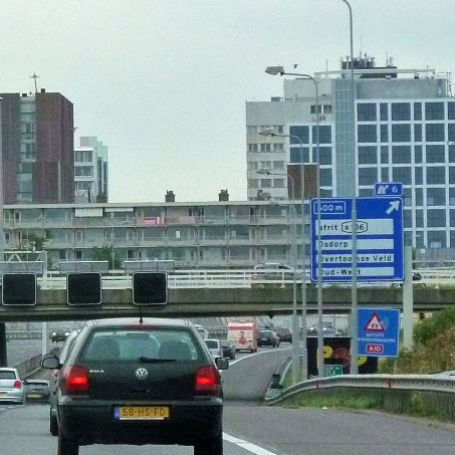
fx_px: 5829
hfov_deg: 4.5
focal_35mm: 392
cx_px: 77
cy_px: 179
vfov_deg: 4.5
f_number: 4.5
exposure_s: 1/400
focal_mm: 32.1
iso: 500
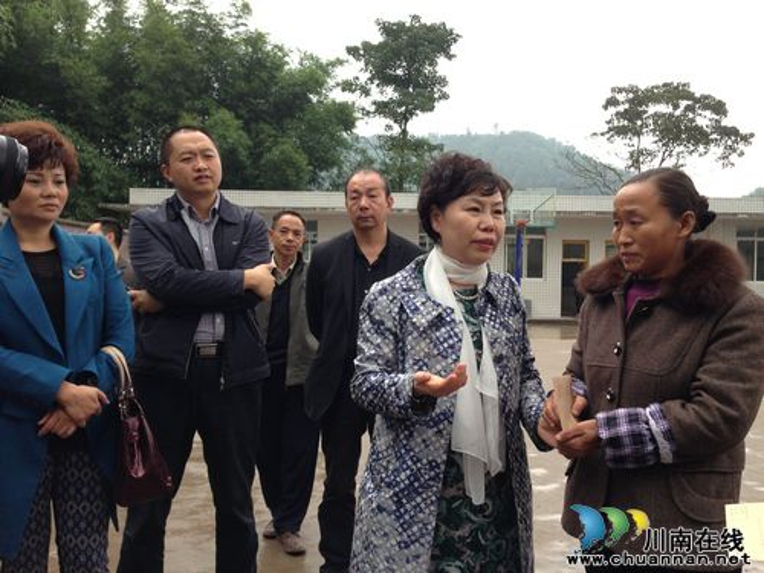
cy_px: 286
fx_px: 728
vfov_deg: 42.9
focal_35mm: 33
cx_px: 382
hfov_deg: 55.4
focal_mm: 4.13
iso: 50
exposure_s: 1/120
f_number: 2.4
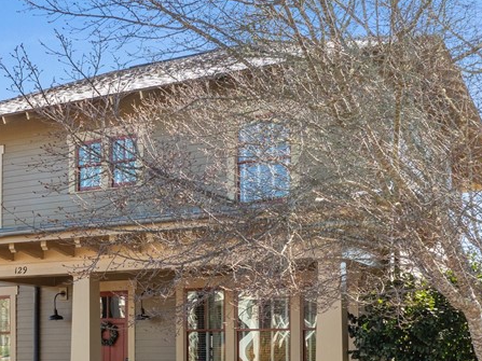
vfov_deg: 25.4
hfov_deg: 34.2
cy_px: 354
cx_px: 118
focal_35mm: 55
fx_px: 766
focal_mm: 12.29
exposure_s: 1/40
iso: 100
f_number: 4.5
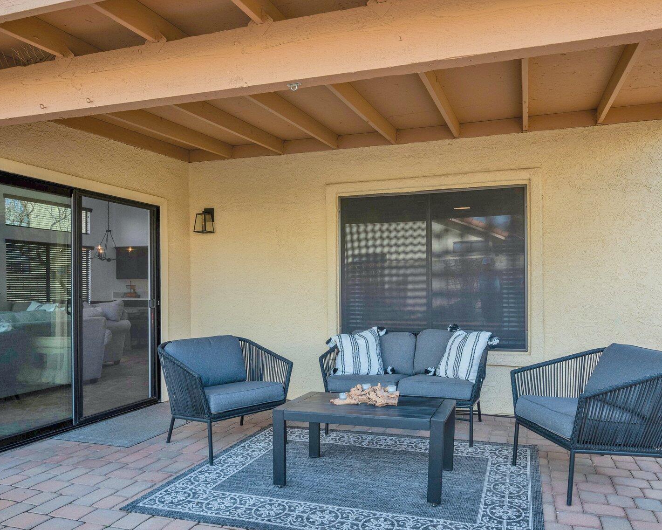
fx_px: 464
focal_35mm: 24
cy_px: 289
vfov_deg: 59.3
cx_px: 384
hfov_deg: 70.5
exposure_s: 1/200
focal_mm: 17.5
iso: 250
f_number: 7.1
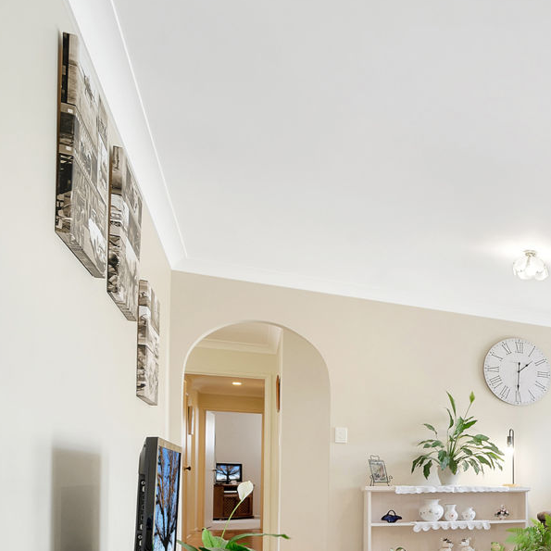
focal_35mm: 36
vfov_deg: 42.5
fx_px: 648
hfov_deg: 31.0
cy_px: 490
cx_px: 776
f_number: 8
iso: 100
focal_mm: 14
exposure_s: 1/1.25
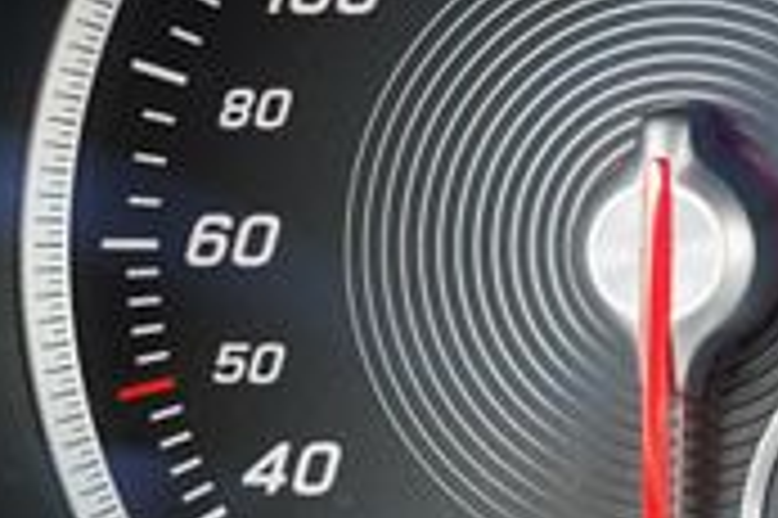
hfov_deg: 9.0
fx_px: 4469
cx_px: 1839
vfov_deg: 6.6
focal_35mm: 207
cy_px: -52
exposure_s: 1/60
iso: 800
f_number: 4
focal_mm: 35
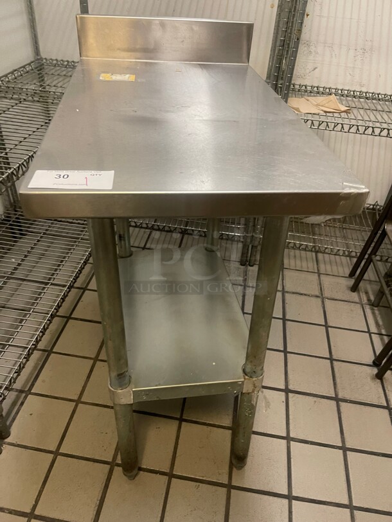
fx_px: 392
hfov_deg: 53.1
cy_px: 261
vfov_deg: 67.3
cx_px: 196
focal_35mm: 26
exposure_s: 1/60
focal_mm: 5.1
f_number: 1.6
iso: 320
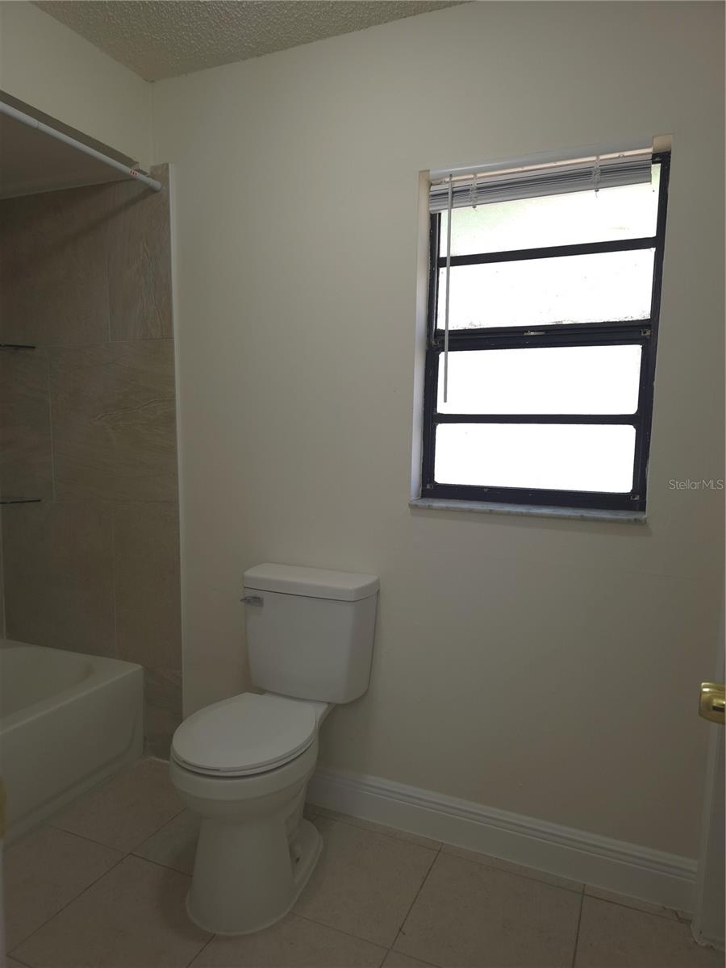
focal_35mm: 23
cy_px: 484
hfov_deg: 58.9
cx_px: 363
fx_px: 643
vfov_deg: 73.9
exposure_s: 1/60
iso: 50
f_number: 1.7
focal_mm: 6.3
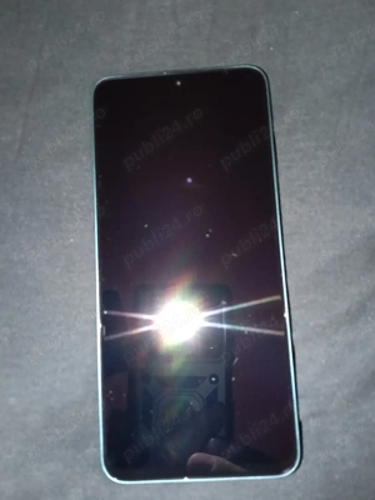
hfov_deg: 51.4
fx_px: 390
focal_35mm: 27
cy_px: 250
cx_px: 188
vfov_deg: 65.3
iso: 1250
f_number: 1.8
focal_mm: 3.98
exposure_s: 1/20
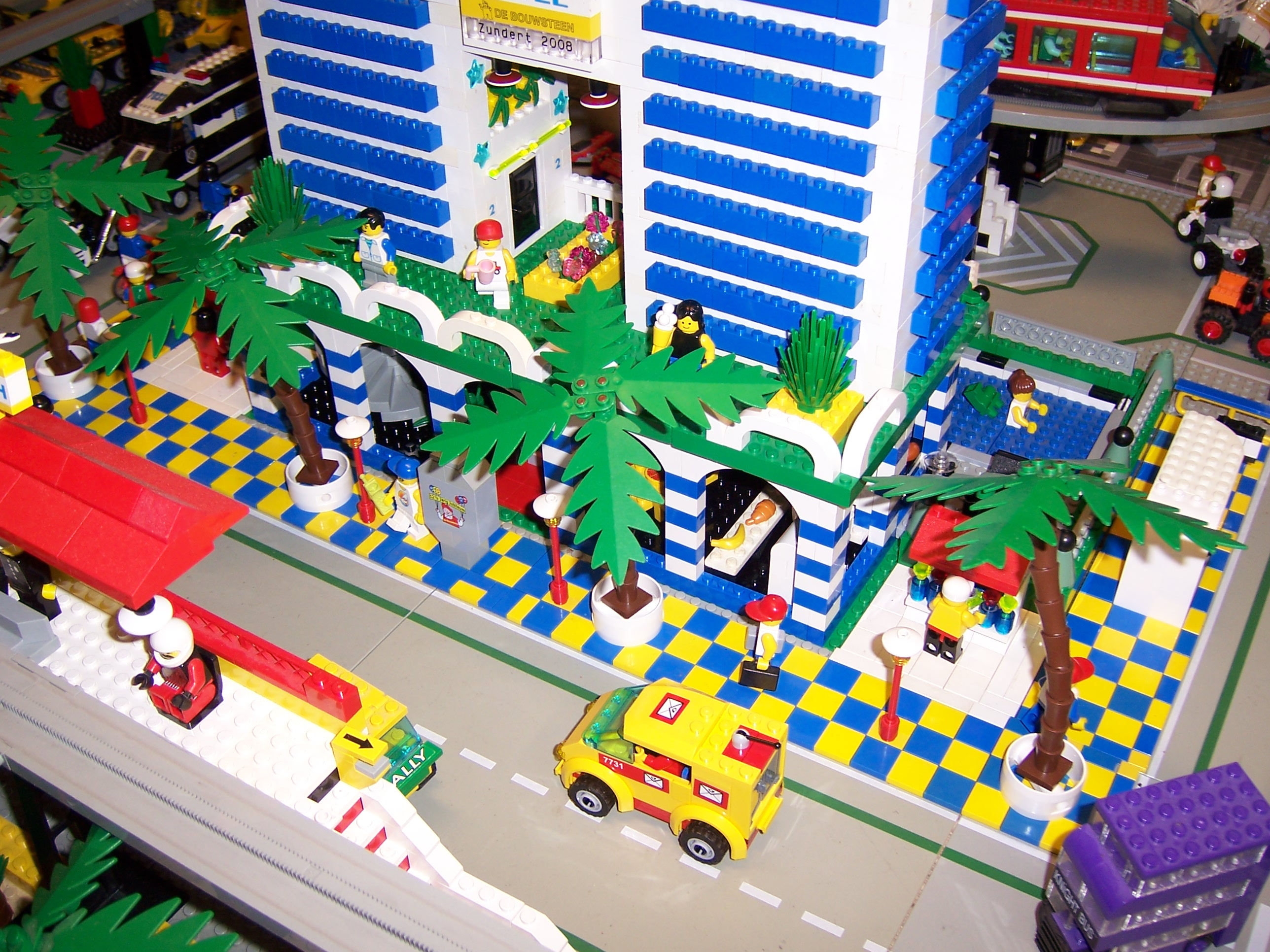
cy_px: 476
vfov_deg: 39.7
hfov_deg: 51.4
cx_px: 635
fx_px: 1321
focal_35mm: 36
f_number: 2.8
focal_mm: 6.2
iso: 80
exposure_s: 1/60
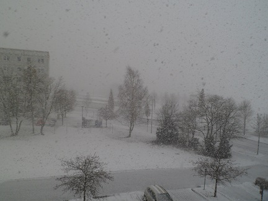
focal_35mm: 31
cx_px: 134
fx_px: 240
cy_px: 100
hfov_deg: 58.4
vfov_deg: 45.4
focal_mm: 5.3
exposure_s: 1/350
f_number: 3.5
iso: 80
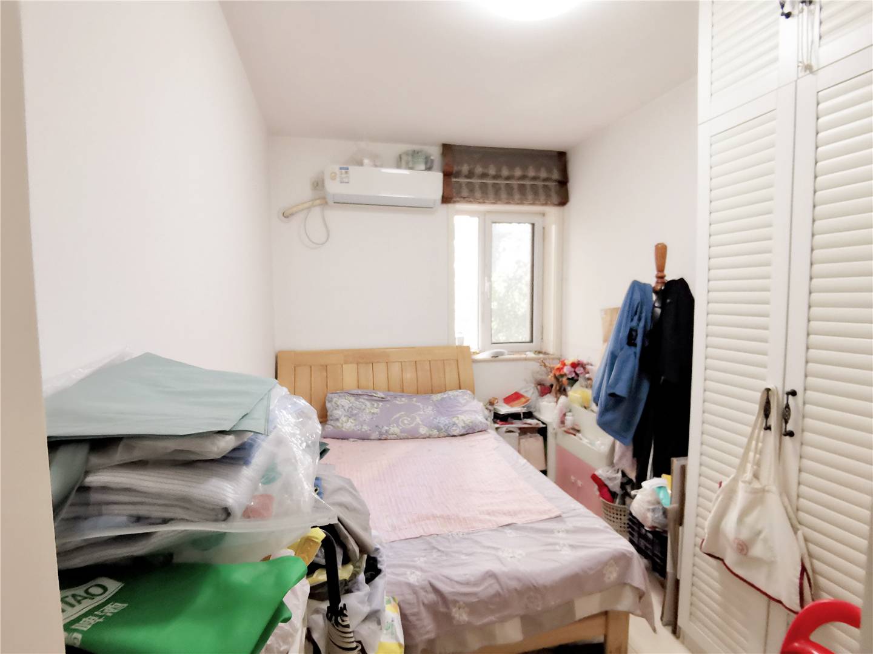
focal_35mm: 17
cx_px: 436
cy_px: 327
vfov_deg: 74.7
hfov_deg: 91.0
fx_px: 429
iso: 400
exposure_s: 1/100
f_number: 2.2
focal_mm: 2.26
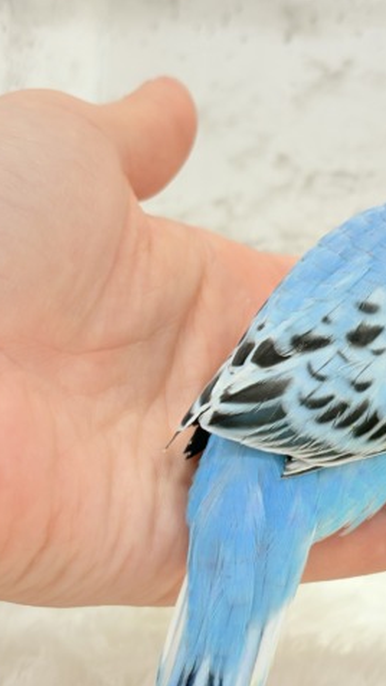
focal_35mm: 76
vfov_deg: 27.9
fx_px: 1384
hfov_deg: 15.6
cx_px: 373
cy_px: 344
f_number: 1.6
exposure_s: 1/100
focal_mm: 5.96
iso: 80
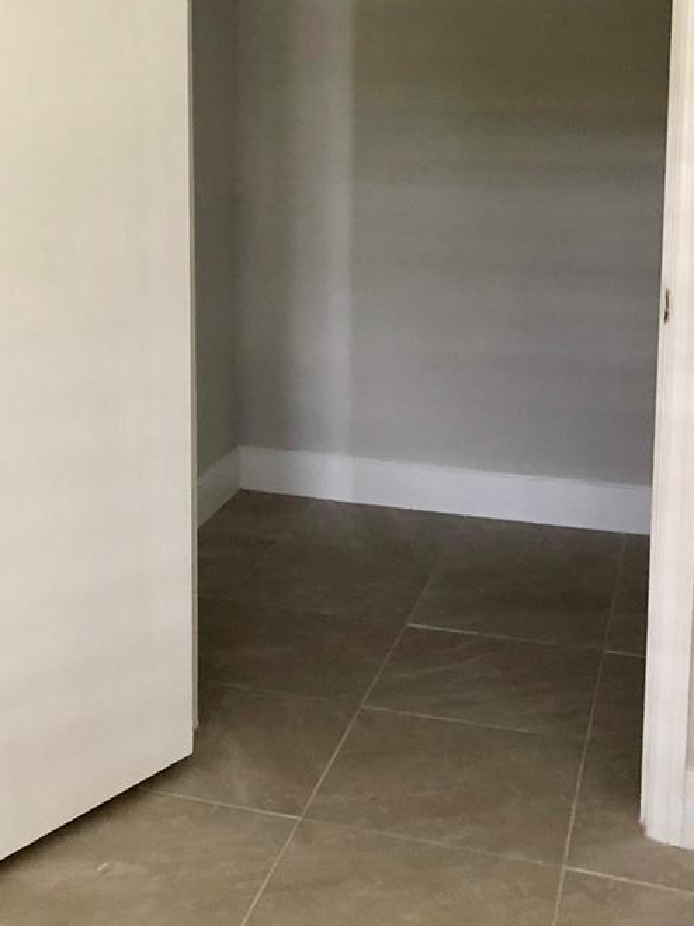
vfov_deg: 36.8
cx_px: 208
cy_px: 252
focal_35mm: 51
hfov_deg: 28.3
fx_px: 1364
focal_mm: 3.99
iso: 100
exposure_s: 1/9
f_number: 1.8
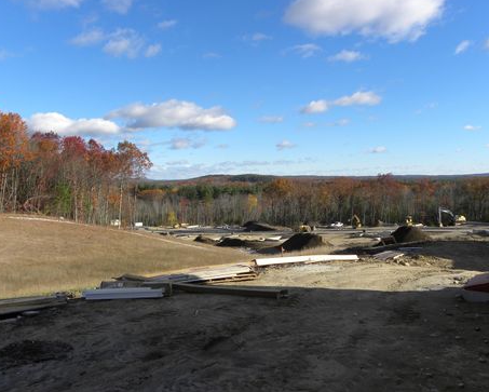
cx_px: 242
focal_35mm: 28
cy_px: 191
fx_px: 405
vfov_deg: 51.6
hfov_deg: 62.2
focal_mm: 4.6
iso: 64
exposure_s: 1/370
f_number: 5
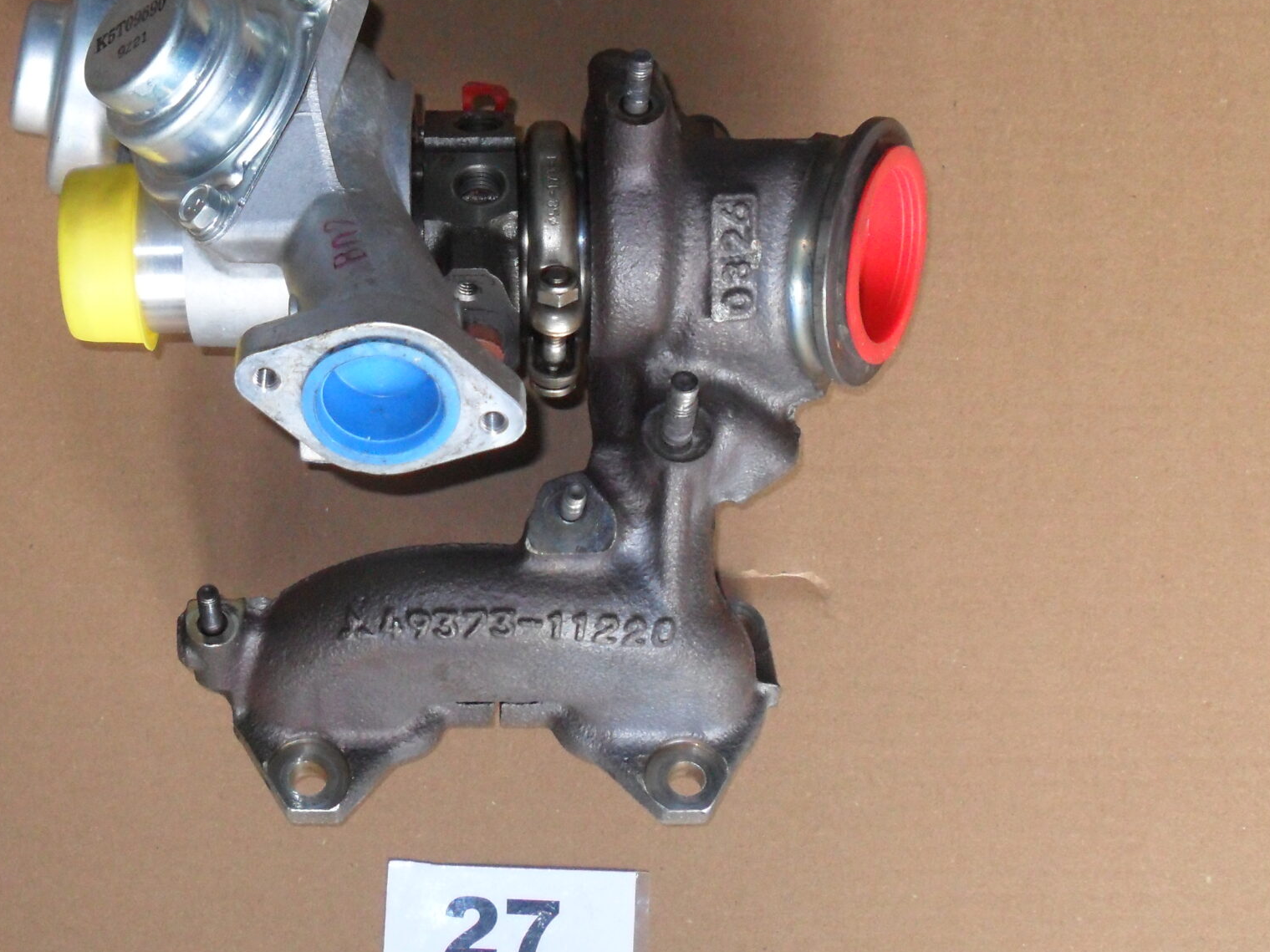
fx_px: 2164
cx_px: 487
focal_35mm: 59
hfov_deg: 32.6
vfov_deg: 24.8
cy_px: 476
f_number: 3
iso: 200
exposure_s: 1/45
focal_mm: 6.3
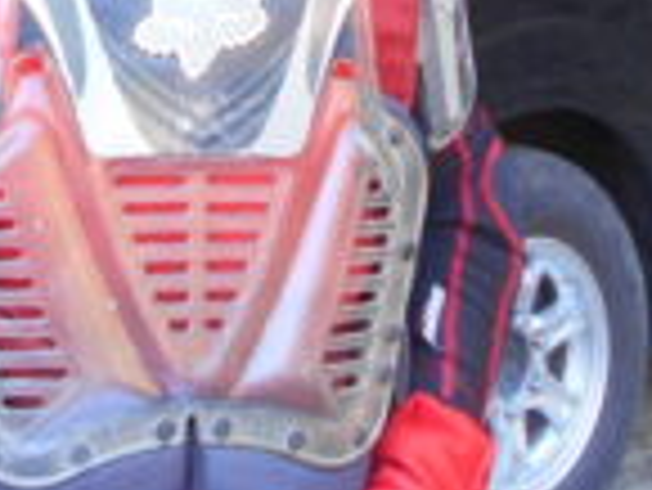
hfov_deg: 20.8
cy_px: -360
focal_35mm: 93
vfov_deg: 14.3
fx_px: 1753
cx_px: 139
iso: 110
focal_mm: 4.6
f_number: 3.2
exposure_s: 1/30
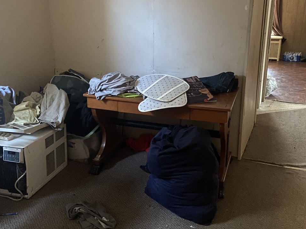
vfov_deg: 36.8
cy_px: 105
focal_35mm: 39
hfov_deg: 47.9
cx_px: 151
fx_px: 345
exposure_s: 1/12
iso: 500
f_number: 1.8
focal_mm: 4.25
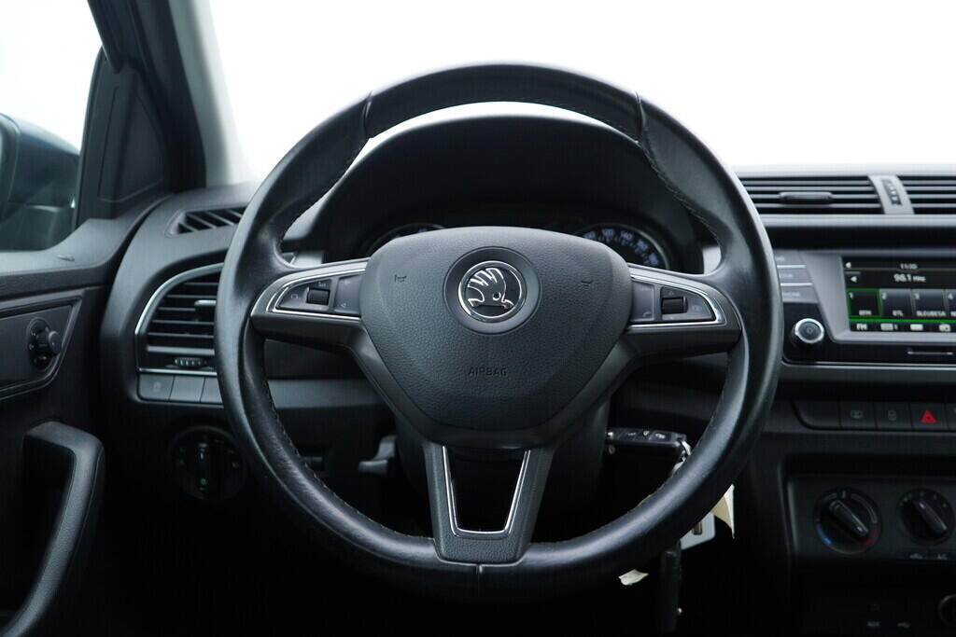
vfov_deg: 36.9
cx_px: 478
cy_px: 318
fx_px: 956
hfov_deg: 53.1
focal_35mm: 36
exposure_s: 1/40
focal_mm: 24
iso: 160
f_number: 2.8
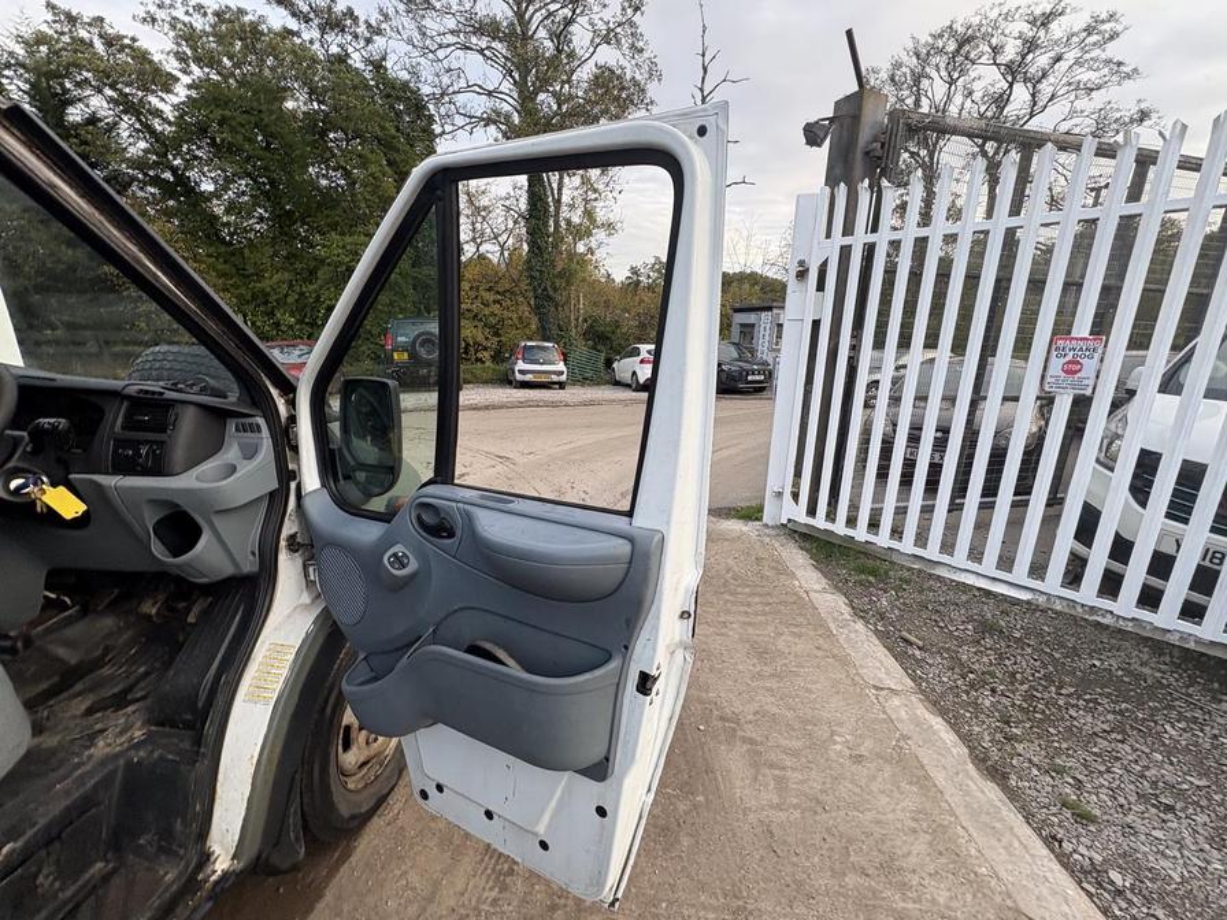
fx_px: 496
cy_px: 460
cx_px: 614
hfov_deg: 102.1
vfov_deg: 85.7
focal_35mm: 14
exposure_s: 1/99
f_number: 2.2
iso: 50
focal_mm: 2.22
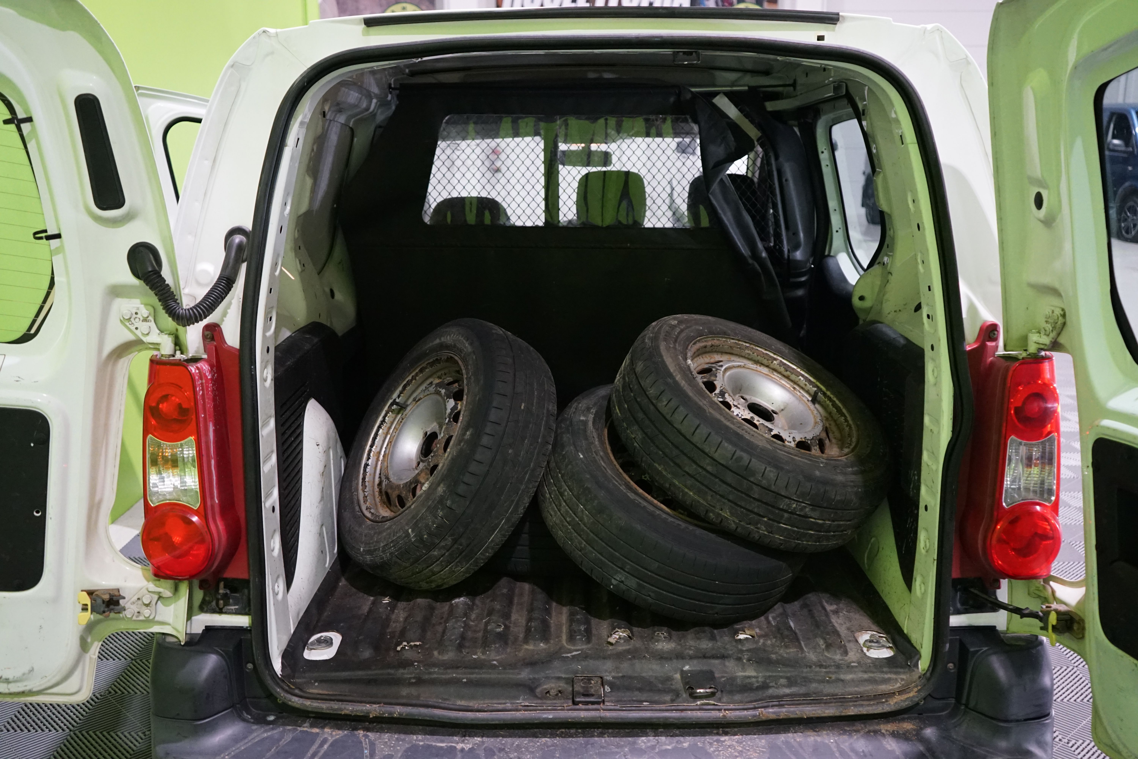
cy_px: 380
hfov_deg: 57.2
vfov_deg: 40.0
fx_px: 1043
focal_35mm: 33
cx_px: 569
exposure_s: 1/160
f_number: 4
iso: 4000
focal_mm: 33
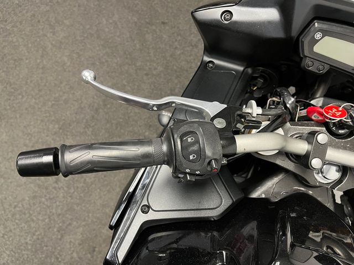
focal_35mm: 26
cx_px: 177
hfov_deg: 67.3
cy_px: 132
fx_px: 266
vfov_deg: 53.1
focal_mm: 5.1
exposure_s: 1/50
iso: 400
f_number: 1.6
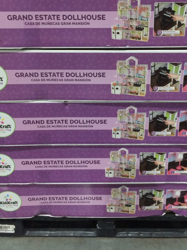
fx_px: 288
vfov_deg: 46.2
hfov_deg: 35.8
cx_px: 116
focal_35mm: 40
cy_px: 89
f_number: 2.2
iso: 160
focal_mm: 4.15
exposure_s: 1/30
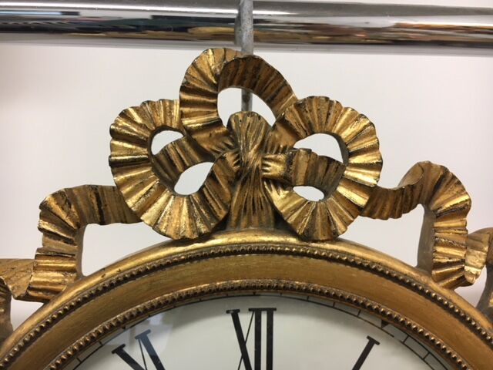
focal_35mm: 29
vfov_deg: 48.2
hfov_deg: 61.7
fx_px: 413
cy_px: 185
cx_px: 246
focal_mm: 4.15
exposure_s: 1/33
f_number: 2.2
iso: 80
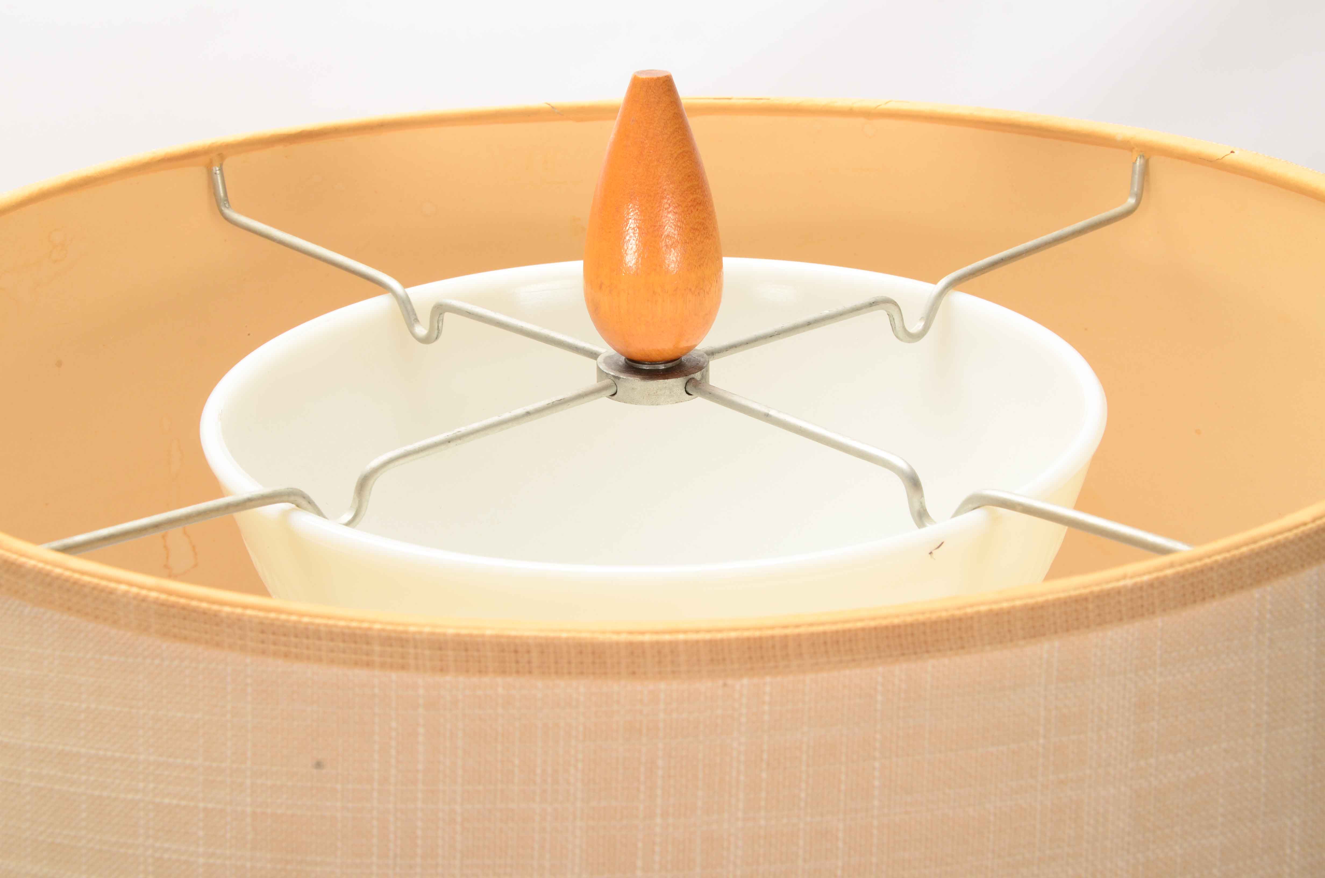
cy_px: 439
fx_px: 2645
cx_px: 662
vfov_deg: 18.8
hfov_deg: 28.1
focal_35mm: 72
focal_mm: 48
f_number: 16
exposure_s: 1/160
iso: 200
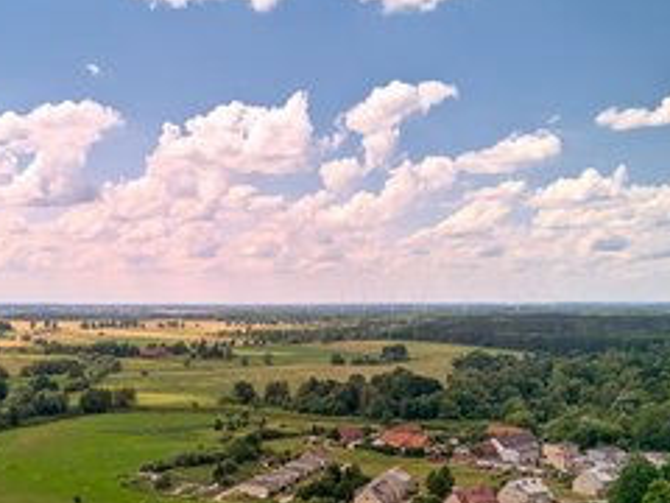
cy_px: 461
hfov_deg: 40.5
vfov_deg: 30.6
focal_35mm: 45
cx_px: 142
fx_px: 871
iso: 100
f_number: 1.7
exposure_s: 1/2500
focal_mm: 6.72
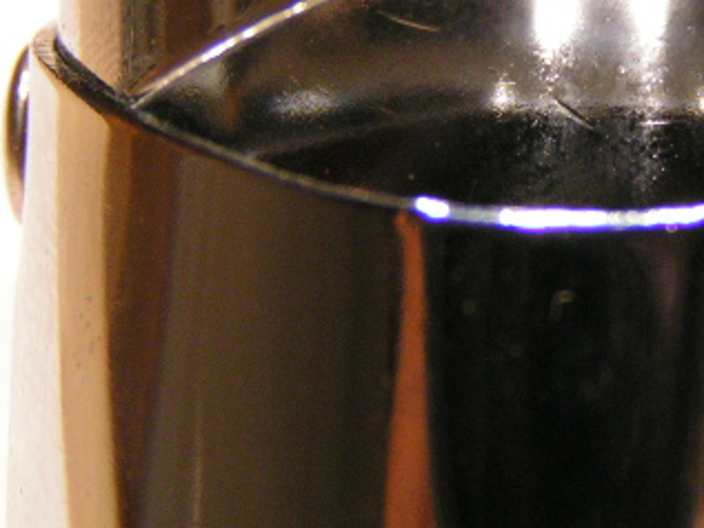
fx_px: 2584
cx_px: 566
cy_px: 69
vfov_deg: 11.6
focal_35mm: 127
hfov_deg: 15.4
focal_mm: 9.7
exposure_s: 1/30
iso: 200
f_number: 3.2
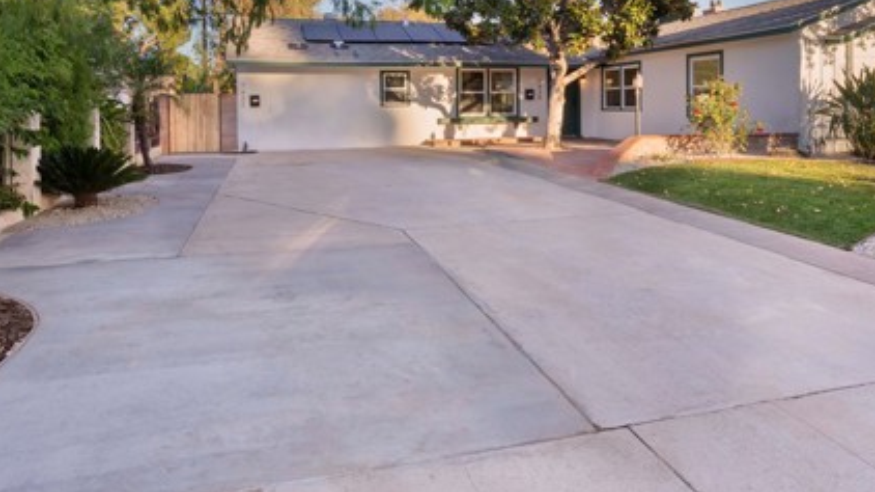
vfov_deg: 41.4
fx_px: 626
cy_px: 113
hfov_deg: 69.8
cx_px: 458
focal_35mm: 27
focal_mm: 17
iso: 200
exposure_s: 1/50
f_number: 16
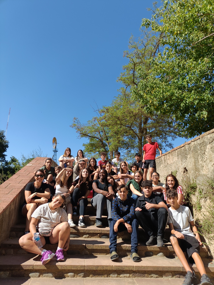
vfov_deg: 69.4
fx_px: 206
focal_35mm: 25
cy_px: 142
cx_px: 107
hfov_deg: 54.9
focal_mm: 4.7
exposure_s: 1/517
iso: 50
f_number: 2.8
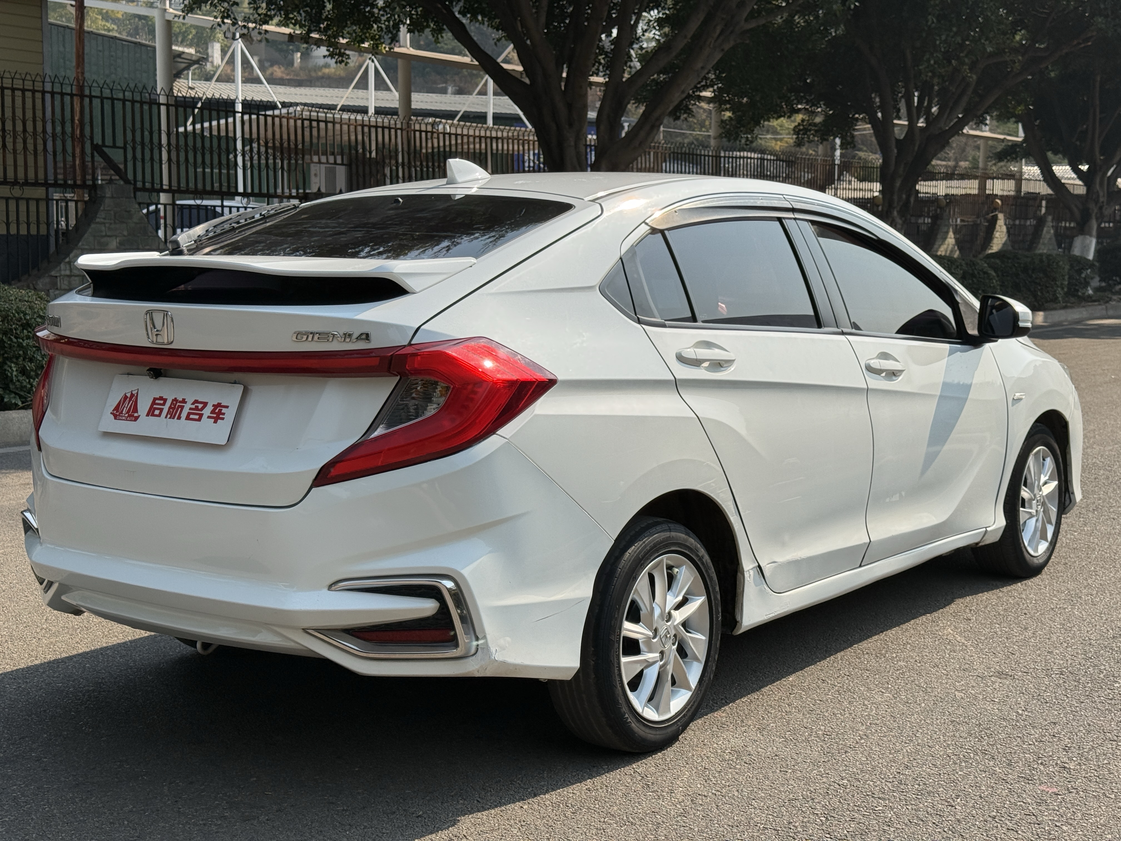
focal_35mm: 48
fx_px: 1554
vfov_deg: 30.3
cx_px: 560
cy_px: 420
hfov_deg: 39.7
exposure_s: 1/4329
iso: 80
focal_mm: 6.76
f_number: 1.78
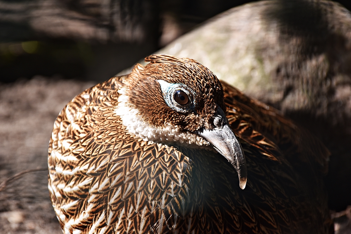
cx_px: 176
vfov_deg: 7.5
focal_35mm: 183
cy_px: 117
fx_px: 1784
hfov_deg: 11.2
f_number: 8
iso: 400
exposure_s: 1/250
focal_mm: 122
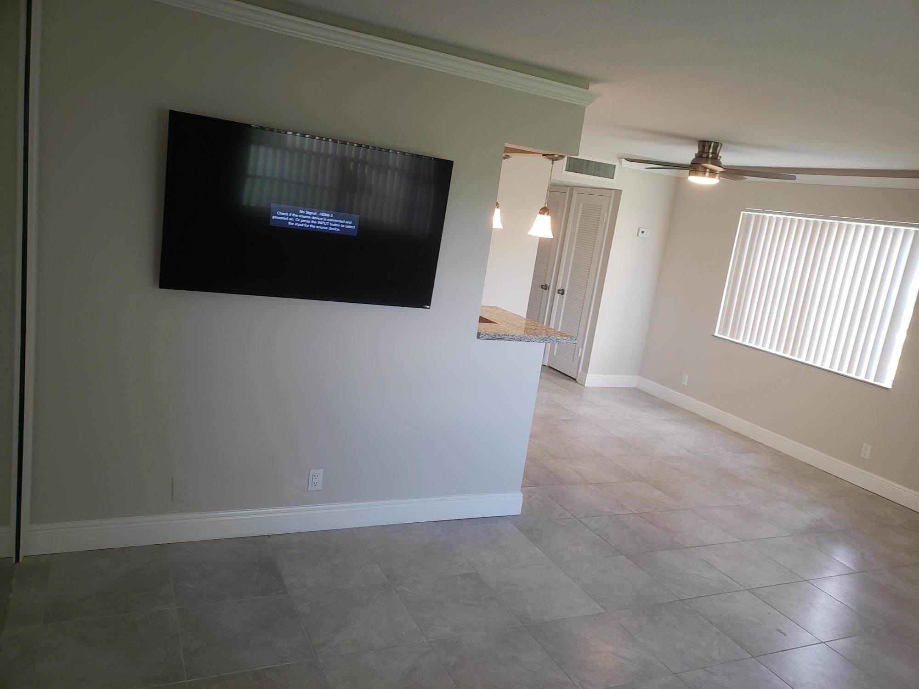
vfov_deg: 53.1
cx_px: 460
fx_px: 690
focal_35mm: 26
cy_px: 344
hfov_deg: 67.3
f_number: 2.4
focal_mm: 4.3
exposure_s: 1/60
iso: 125
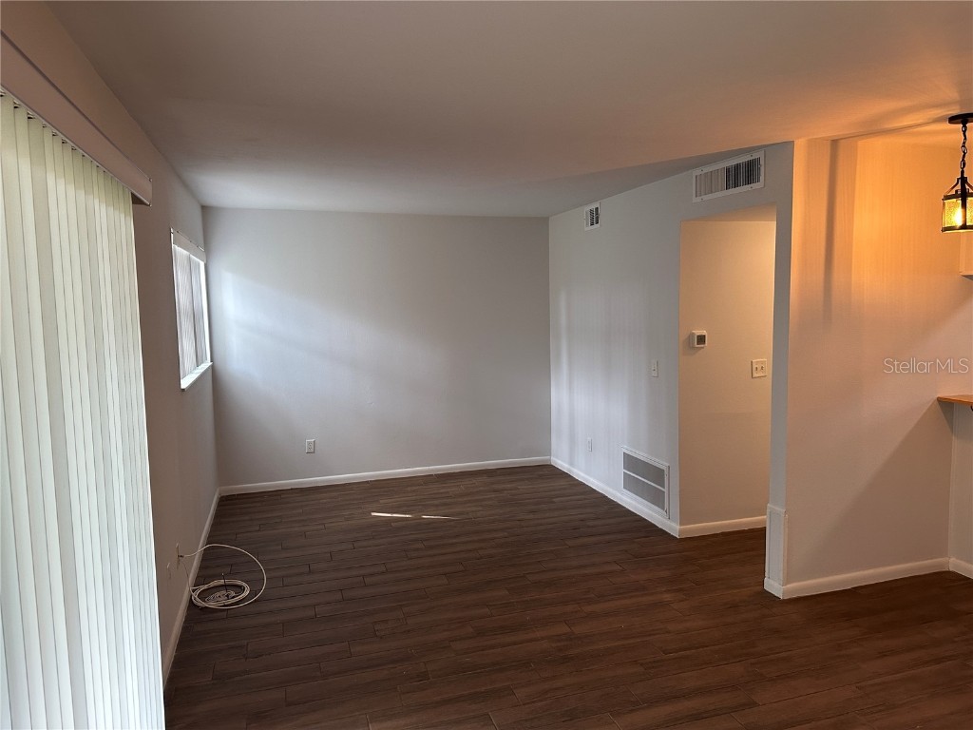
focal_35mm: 24
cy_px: 365
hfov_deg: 71.6
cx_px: 486
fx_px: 675
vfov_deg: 56.8
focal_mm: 6.86
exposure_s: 1/120
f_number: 1.78
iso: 200
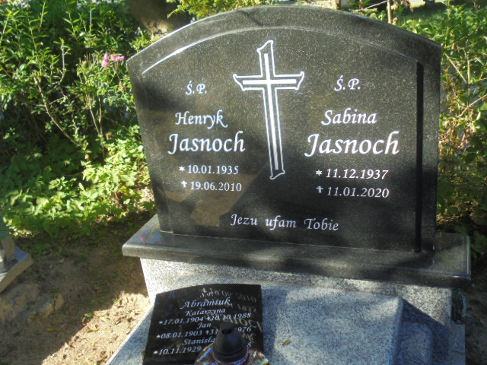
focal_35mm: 38
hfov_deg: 49.0
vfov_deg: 37.7
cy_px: 182
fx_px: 535
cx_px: 244
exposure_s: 1/125
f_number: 4.2
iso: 100
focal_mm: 6.9
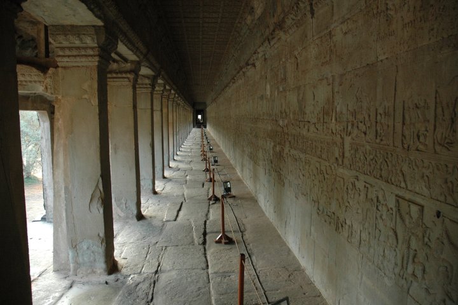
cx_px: 229
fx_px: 343
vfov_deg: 47.9
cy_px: 152
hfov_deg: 67.4
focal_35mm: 27
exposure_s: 1/50
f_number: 3.5
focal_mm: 18
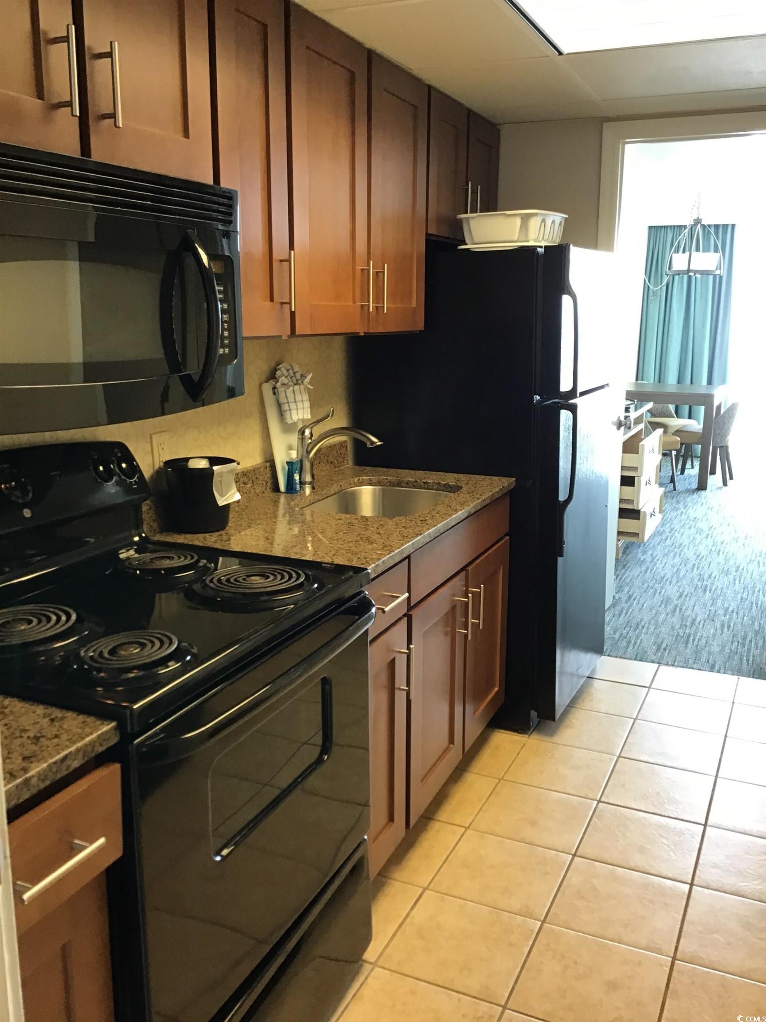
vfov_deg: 58.4
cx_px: 383
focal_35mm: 31
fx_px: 915
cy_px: 511
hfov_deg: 45.4
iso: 80
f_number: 2.4
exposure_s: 1/30
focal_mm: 3.3
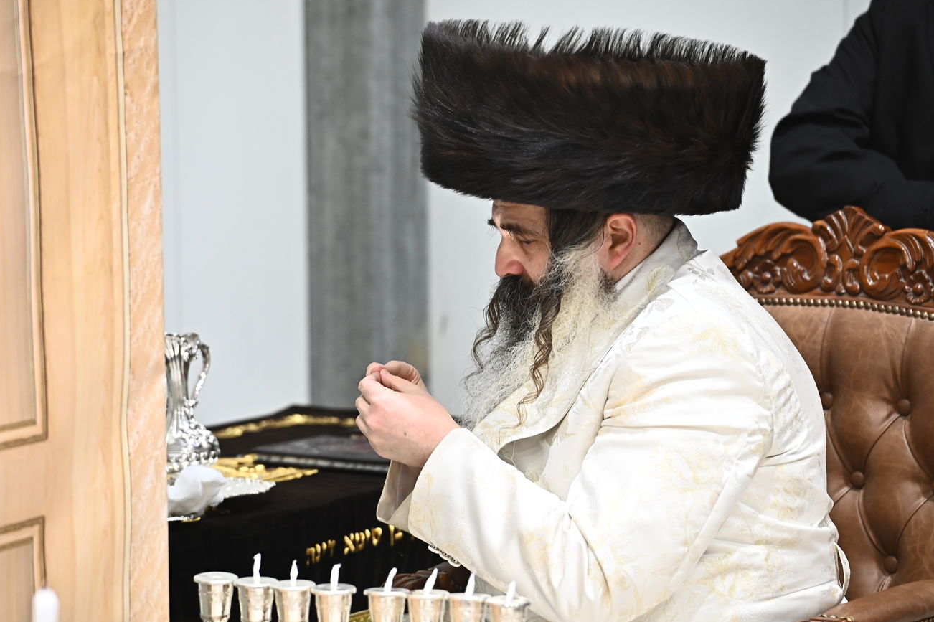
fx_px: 5576
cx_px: 451
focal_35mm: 215
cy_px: 306
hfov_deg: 9.6
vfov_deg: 6.4
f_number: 4.5
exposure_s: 1/160
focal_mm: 200
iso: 2500
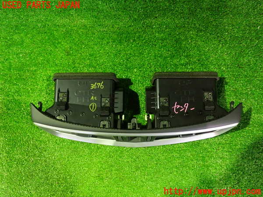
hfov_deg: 60.0
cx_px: 132
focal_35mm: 30
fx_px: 228
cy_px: 98
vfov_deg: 46.8
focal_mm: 5.4
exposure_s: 1/15
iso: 800
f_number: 2.3
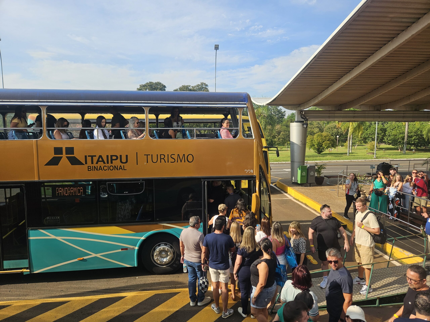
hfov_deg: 73.9
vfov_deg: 58.9
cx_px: 215
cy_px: 161
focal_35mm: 23
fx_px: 286
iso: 32
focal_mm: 5.4
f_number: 1.8
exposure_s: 1/1509
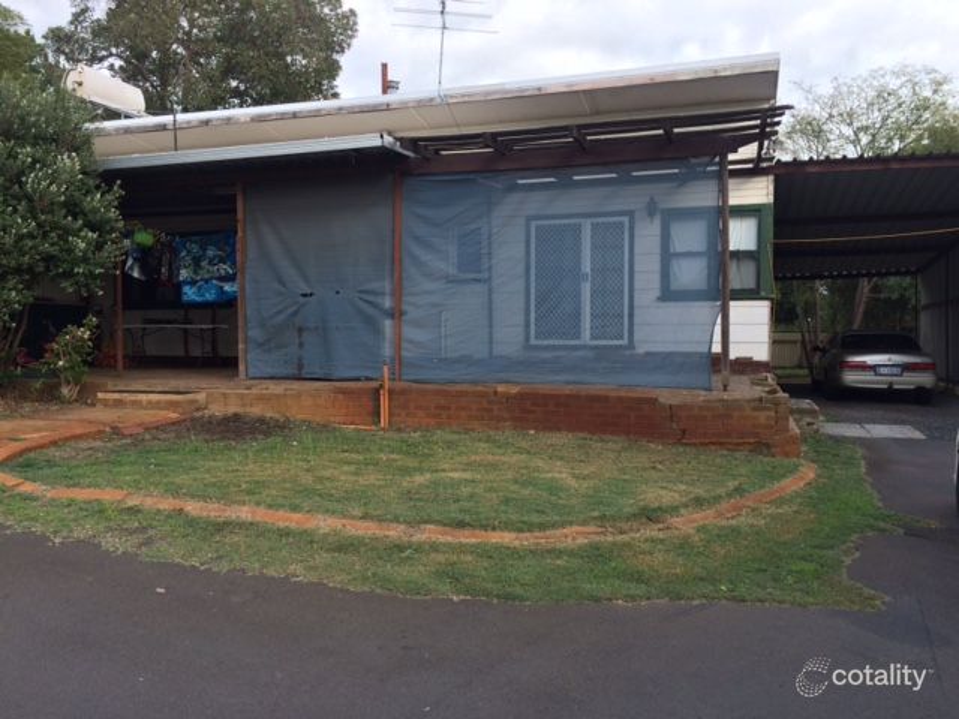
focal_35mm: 29
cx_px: 480
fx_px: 803
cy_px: 360
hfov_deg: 61.7
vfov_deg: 48.2
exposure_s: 1/380
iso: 32
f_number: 2.2
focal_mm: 4.15
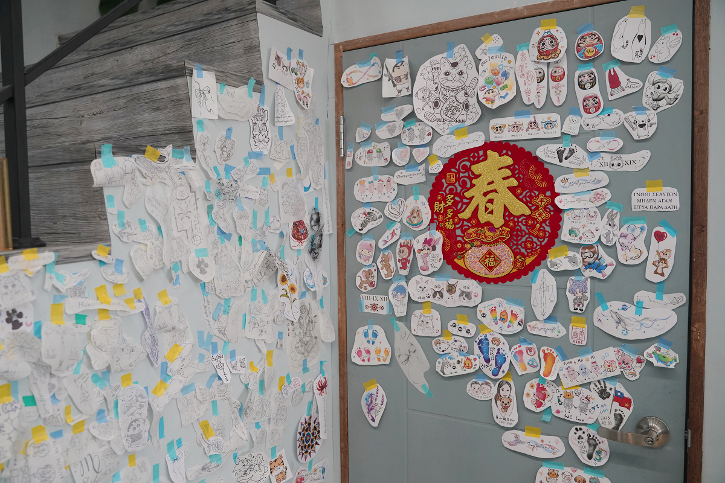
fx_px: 584
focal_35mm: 29
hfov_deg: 63.7
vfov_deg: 45.0
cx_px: 362
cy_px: 242
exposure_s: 1/160
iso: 1250
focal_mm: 29
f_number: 4
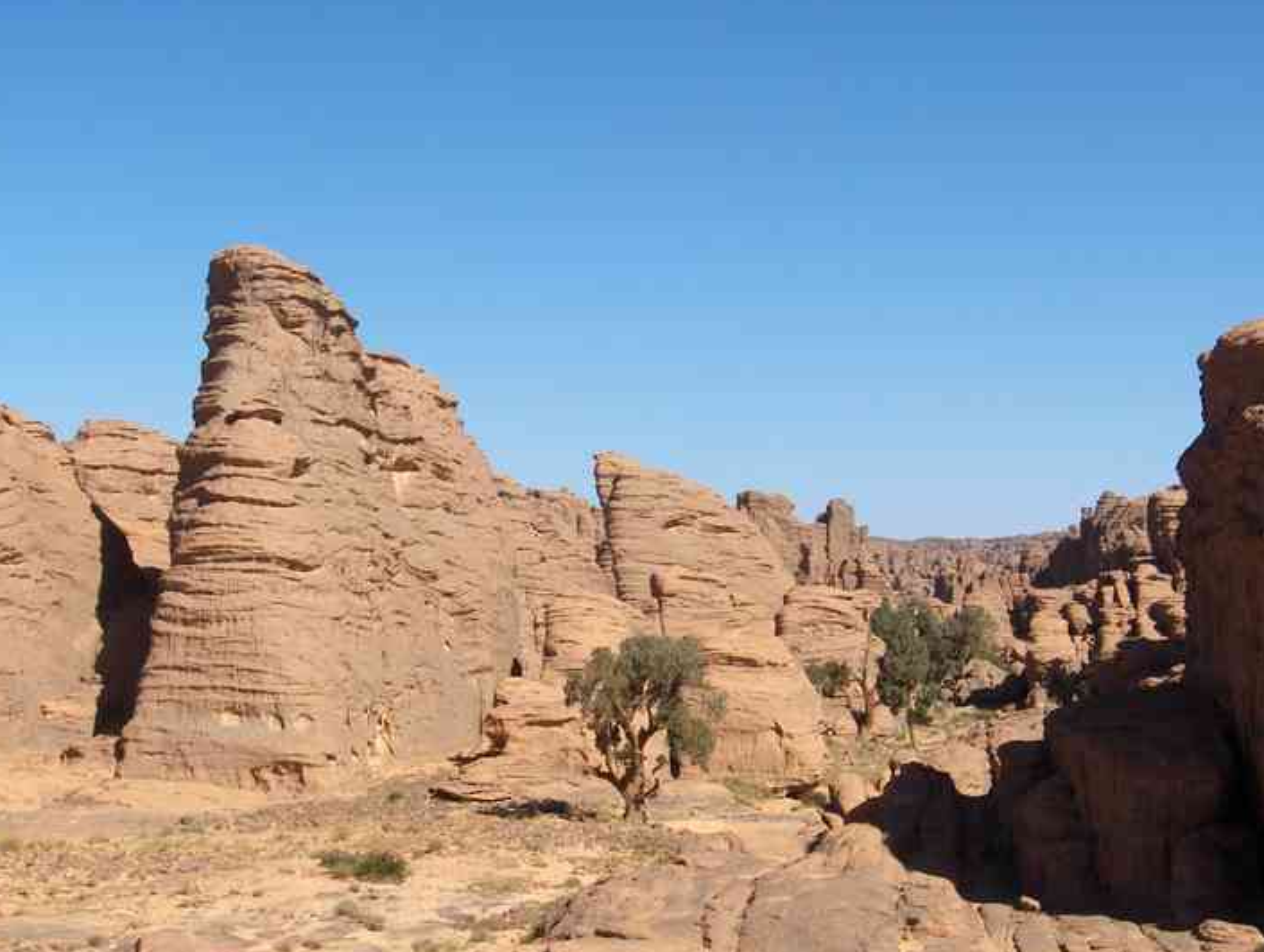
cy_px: 502
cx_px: 715
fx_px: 2523
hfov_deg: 28.1
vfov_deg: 21.4
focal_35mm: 69
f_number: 5.4
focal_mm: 11.4
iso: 100
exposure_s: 1/529
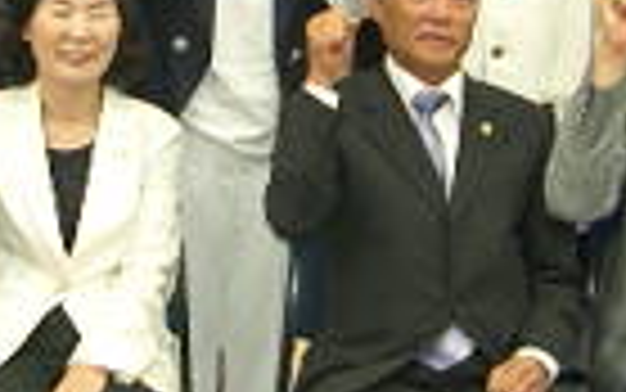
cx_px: 162
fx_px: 2919
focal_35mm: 171
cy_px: 77
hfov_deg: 12.2
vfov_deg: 7.7
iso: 50
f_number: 2.2
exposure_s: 1/30
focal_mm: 9
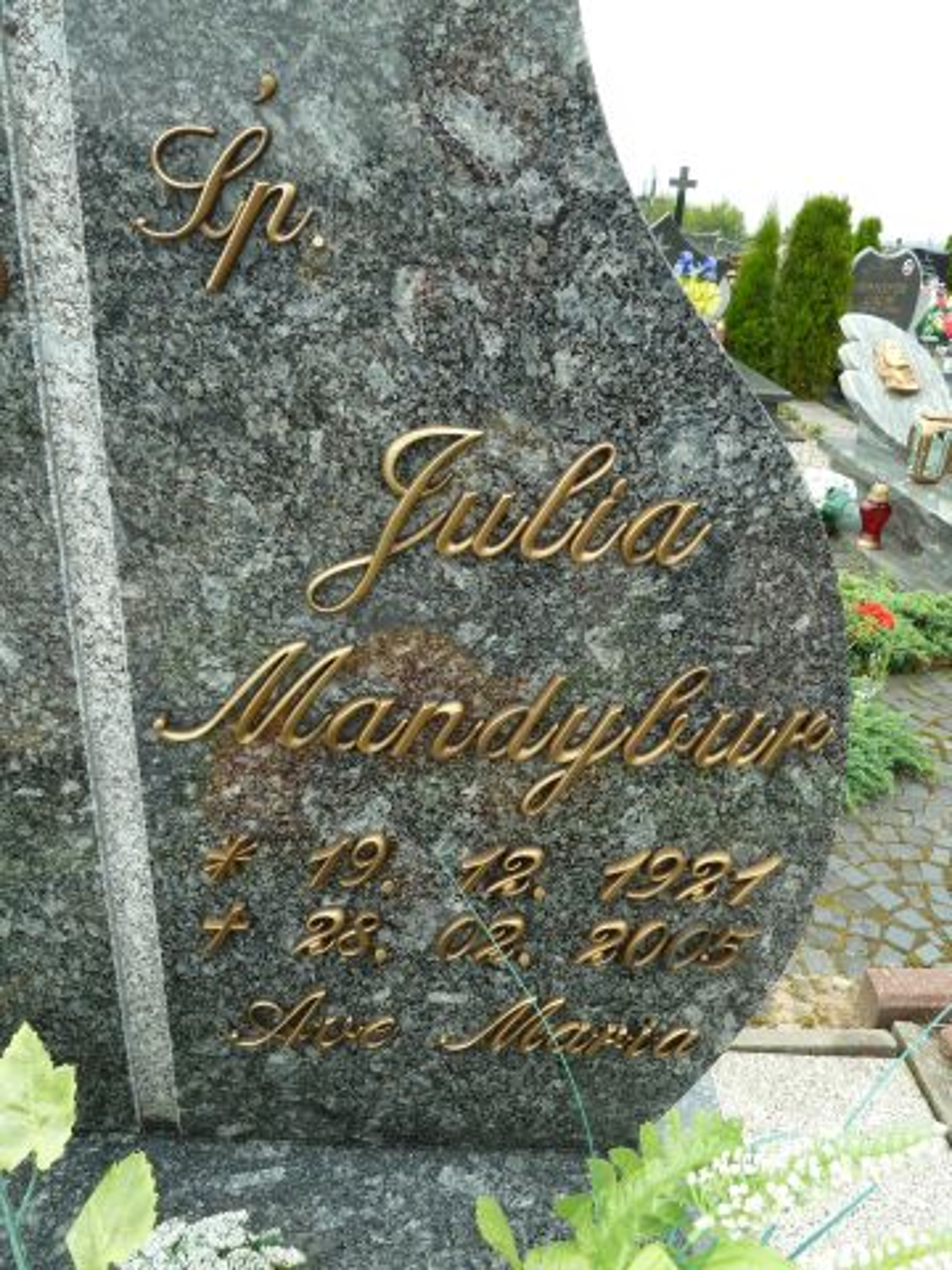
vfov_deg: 69.4
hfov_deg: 54.9
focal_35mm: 25
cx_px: 476
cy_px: 635
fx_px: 917
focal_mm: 4.1
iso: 80
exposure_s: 1/50
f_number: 3.3
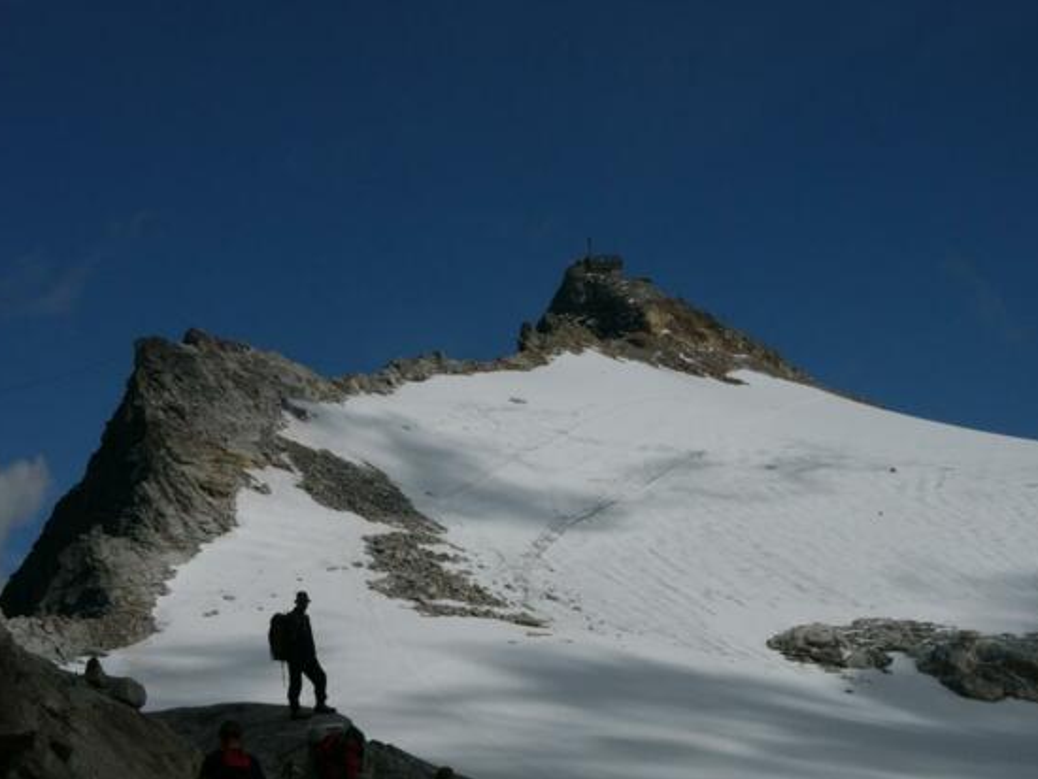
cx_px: 533
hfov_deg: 20.4
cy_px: 411
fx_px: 2880
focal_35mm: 96
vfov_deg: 15.4
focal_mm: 22.5
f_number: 8
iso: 100
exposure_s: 1/1600
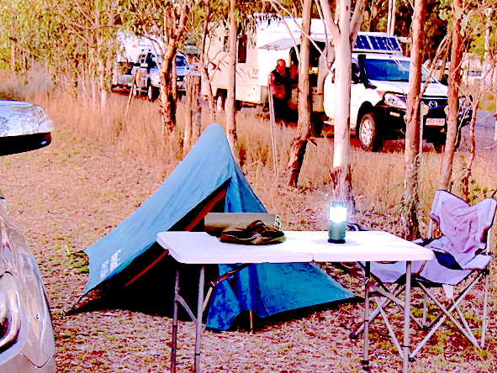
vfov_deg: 21.3
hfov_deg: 28.1
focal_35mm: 69
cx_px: 237
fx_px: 991
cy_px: 234
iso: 800
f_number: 4.1
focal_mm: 24
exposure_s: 1/2.5
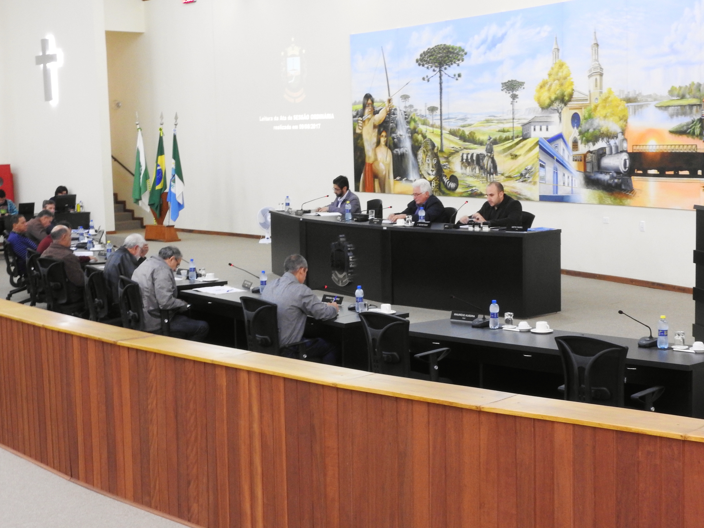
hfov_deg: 29.8
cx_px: 347
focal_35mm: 65
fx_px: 1322
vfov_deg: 22.6
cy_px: 285
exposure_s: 1/3
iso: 400
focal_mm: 10.7
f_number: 7.6
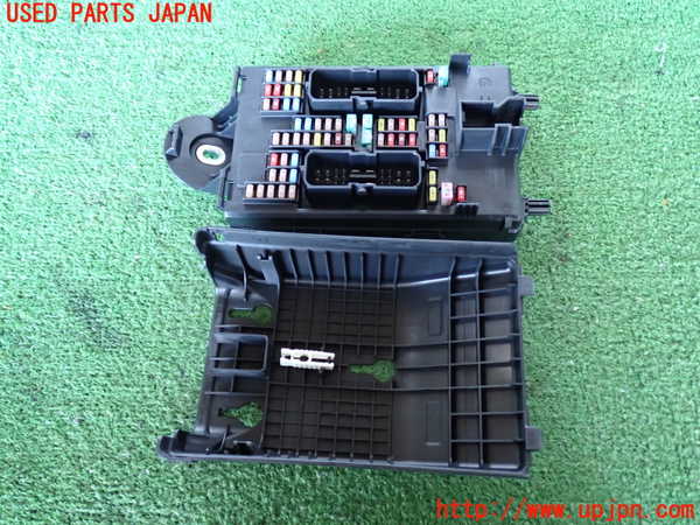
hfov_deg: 60.0
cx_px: 350
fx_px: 607
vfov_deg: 46.8
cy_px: 262
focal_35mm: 30
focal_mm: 5.4
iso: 800
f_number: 2.3
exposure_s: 1/25
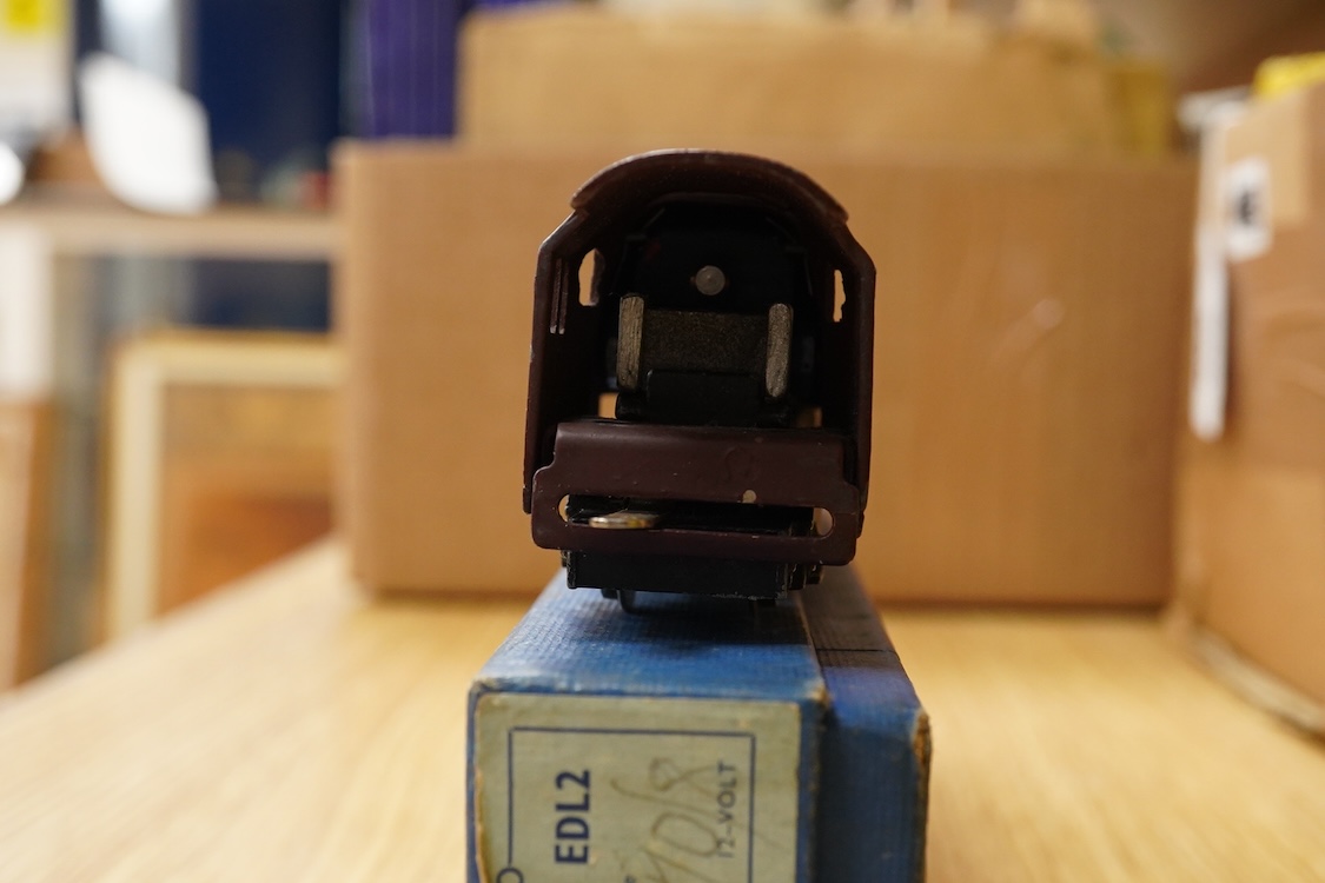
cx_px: 662
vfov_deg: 29.9
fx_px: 1656
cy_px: 442
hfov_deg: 43.6
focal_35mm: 45
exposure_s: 1/80
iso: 2500
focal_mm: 30
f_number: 10
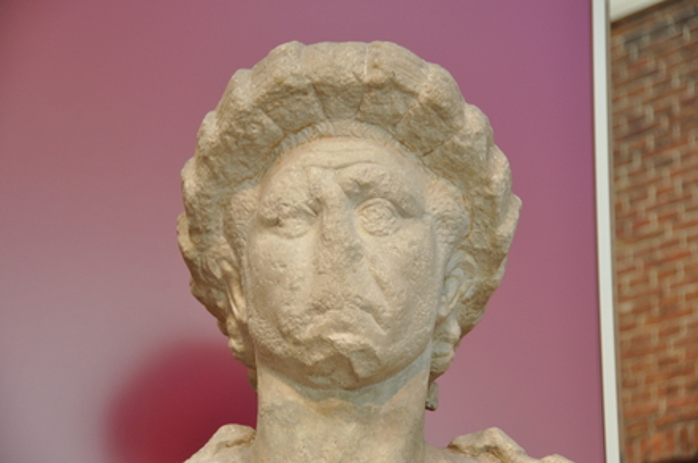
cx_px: 349
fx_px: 2178
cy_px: 232
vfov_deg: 12.1
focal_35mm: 112
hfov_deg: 18.2
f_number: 5
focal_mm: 75
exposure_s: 1/30
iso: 500
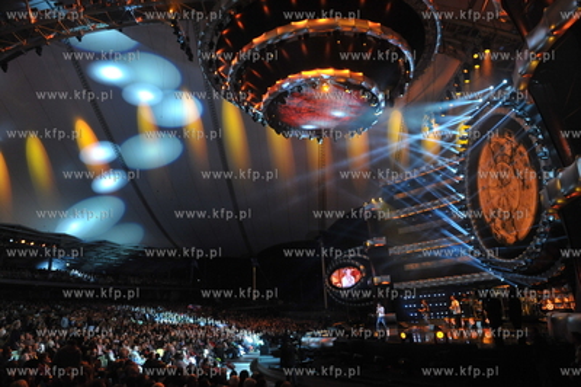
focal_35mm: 24
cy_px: 194
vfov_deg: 53.1
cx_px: 290
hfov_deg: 73.8
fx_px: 387
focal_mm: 24
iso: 2000
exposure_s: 1/125
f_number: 5.6
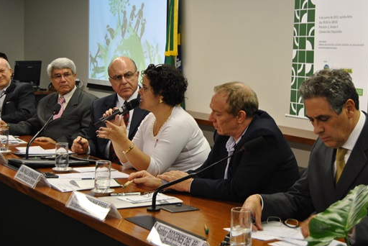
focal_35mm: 75
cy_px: 107
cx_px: 187
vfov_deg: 18.2
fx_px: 767
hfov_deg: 27.0
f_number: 5
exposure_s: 1/30
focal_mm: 40
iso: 360
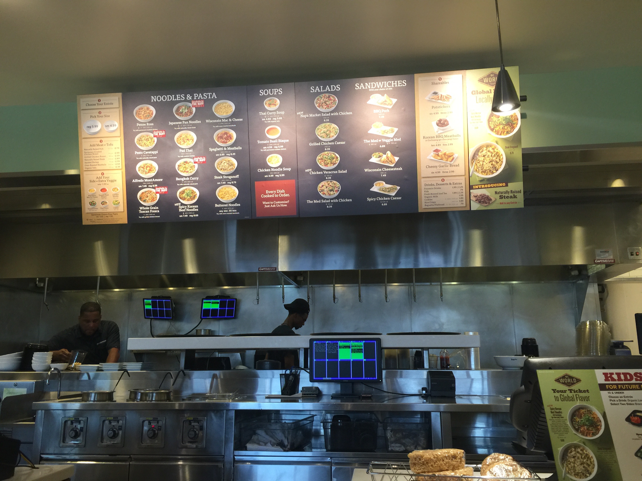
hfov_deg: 61.7
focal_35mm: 29
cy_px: 240
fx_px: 538
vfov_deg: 48.2
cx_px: 321
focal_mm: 4.15
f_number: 2.2
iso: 40
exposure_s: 1/30
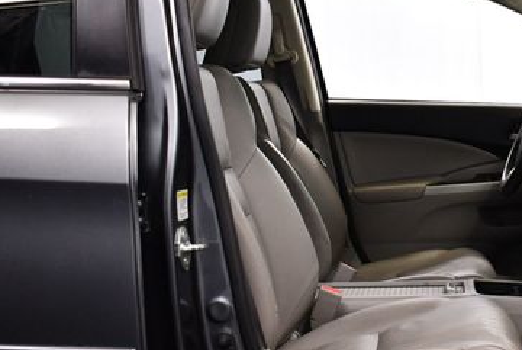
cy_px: 177
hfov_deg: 30.4
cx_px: 438
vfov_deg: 21.3
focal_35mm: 64
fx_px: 929
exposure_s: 1/125
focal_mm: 18
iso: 1000
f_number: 3.5
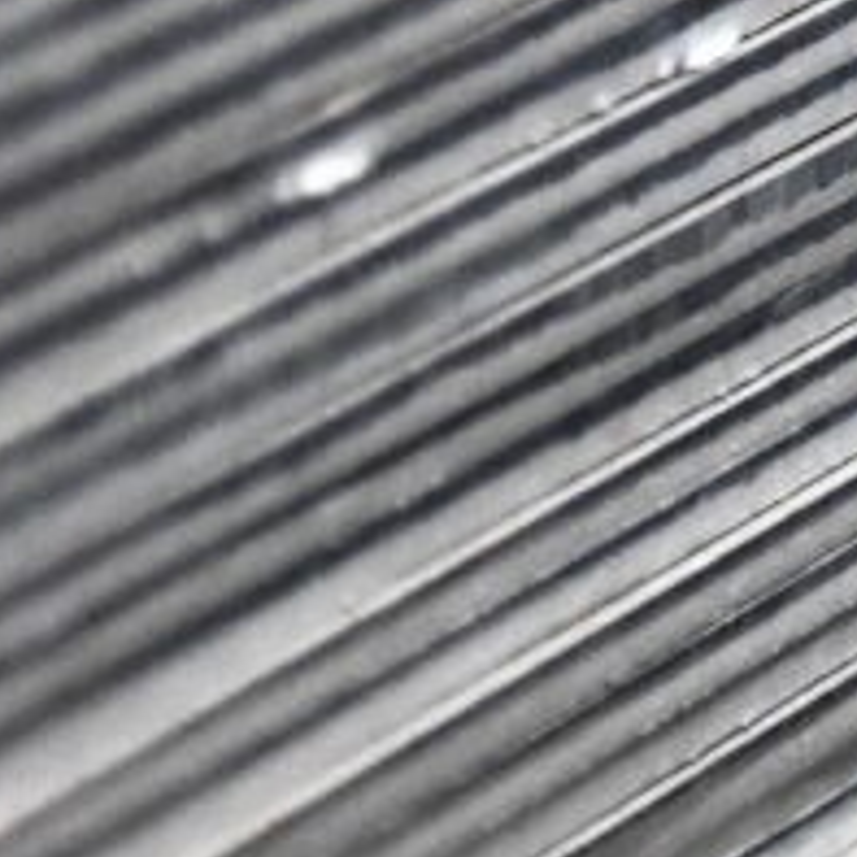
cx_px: 2519
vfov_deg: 4.5
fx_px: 10588
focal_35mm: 378
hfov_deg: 4.5
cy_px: -1179
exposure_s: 1/125
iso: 3200
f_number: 4.2
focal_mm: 38
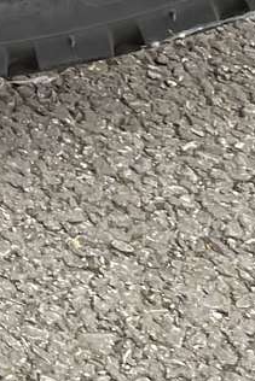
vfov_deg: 11.3
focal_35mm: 171
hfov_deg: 6.2
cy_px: -253
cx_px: -850
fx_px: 1815
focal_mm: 4.2
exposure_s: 1/121
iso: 50
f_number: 1.6
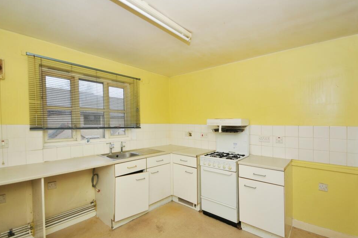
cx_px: 180
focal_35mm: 16
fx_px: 159
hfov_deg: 96.8
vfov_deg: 73.6
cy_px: 119
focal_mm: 10
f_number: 5
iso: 200
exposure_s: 1/60
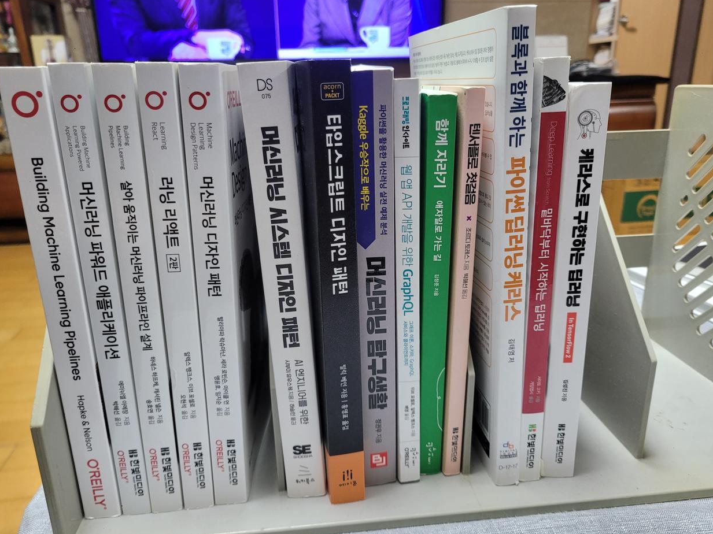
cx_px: 358
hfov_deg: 65.3
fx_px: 556
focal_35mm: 27
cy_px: 270
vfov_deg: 51.3
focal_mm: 5.4
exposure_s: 1/60
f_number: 1.8
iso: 160
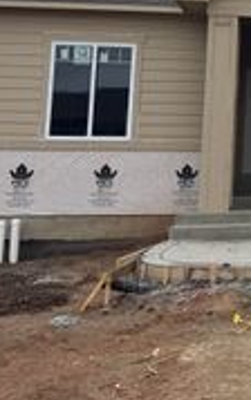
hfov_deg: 15.5
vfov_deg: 28.3
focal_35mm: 71
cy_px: 70
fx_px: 776
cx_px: 468
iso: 80
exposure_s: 1/4049
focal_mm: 6.76
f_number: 1.78
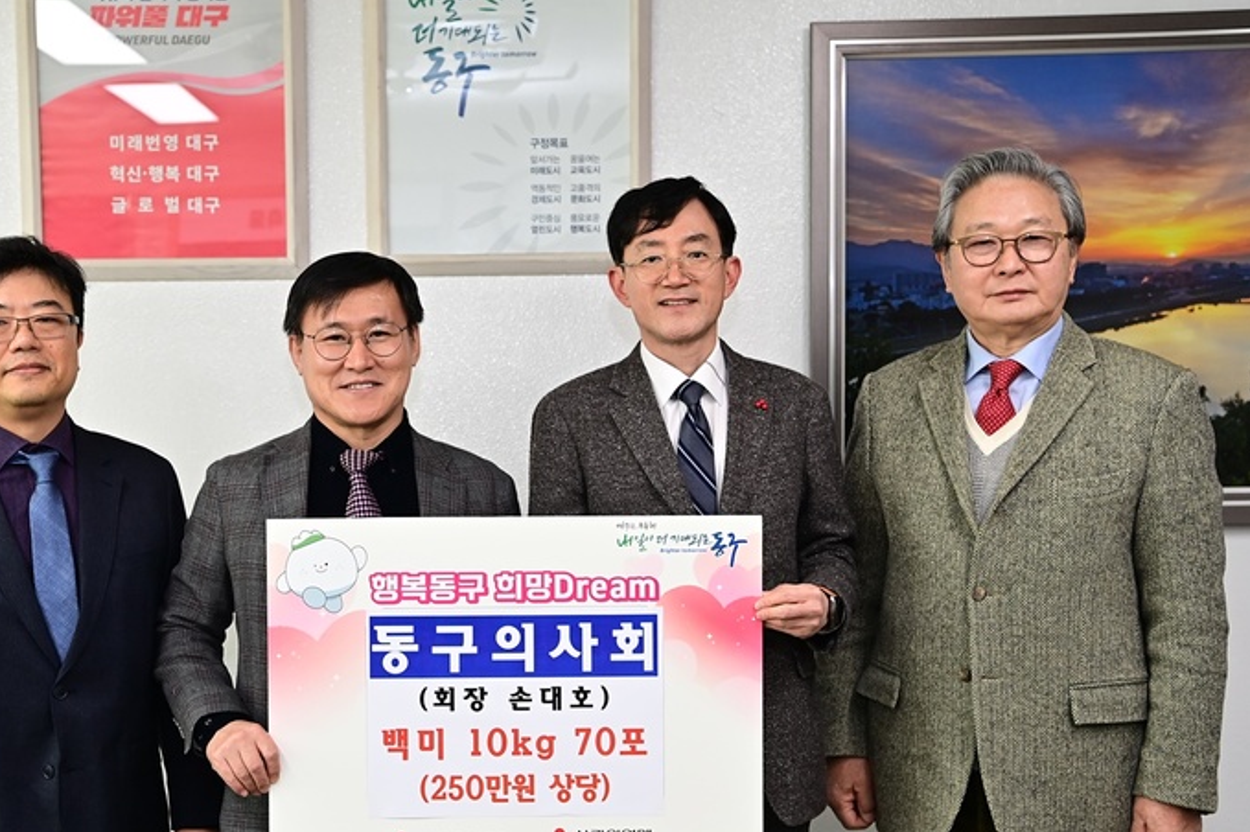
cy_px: 504
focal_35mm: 61
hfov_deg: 32.7
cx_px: 469
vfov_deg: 22.2
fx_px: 2117
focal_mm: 46
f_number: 4
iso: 1000
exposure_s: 1/200
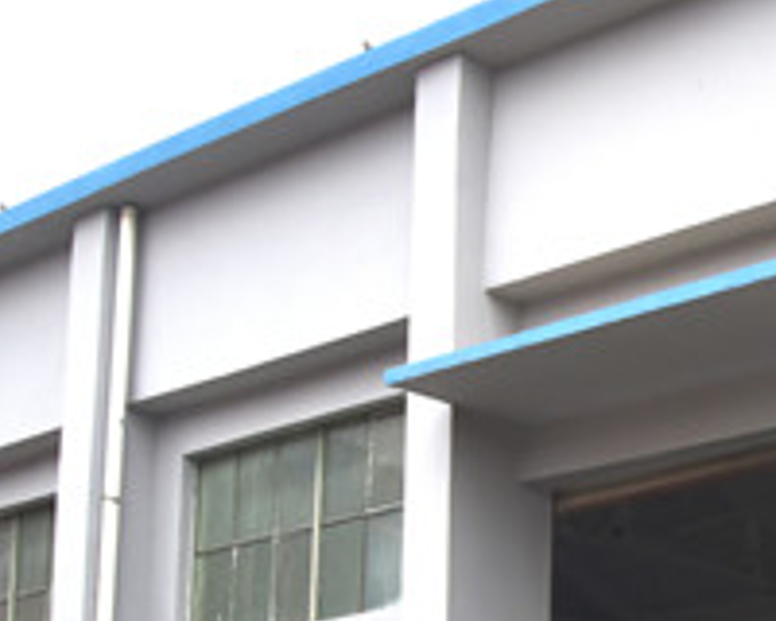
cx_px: 916
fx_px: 2067
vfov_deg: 16.3
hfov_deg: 20.0
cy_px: 772
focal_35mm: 90
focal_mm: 24
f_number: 18
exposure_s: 1/200
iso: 800
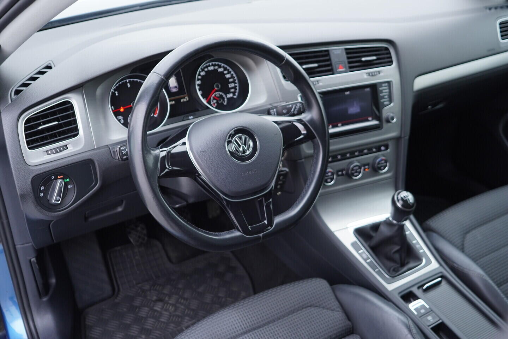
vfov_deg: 36.9
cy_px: 170
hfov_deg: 53.1
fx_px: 508
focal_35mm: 36
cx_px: 254
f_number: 2.8
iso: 250
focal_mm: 24
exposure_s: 1/40
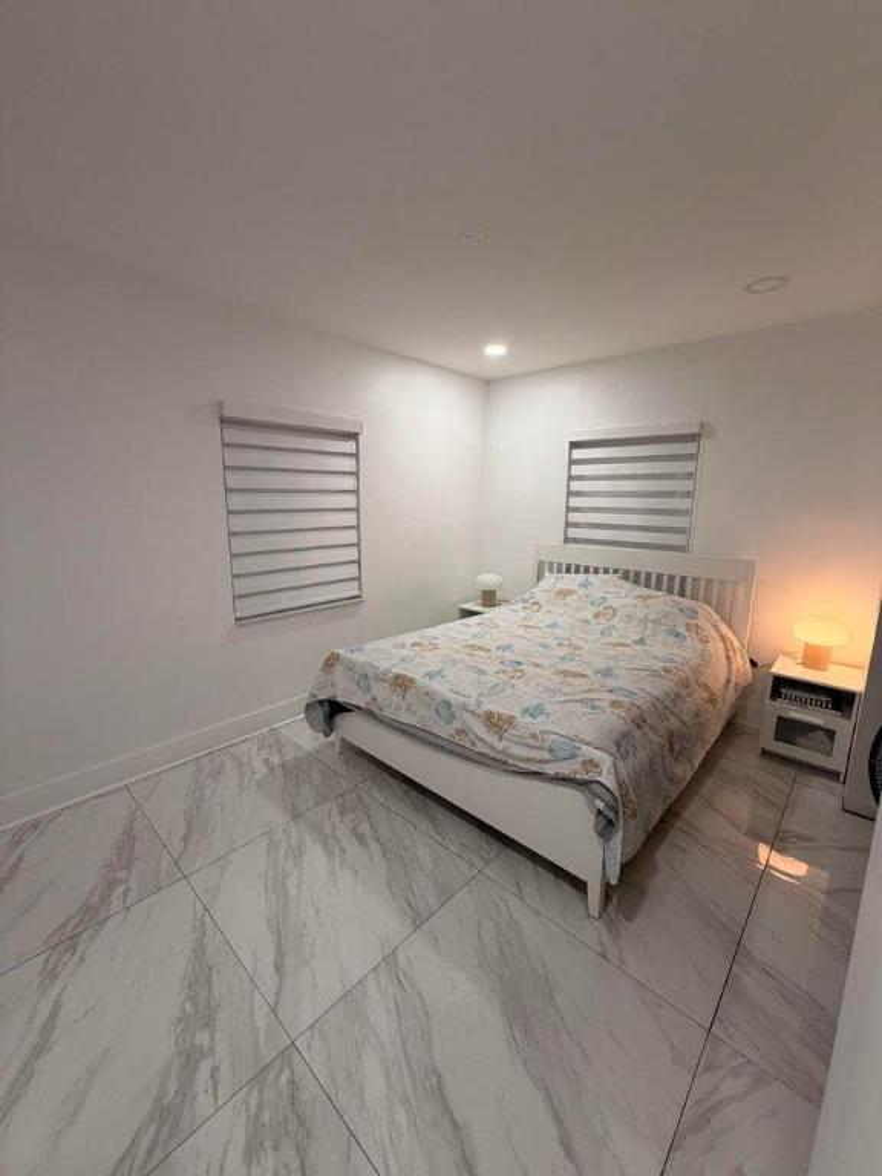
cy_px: 588
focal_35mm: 14
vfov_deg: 102.1
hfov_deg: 85.7
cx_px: 441
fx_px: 476
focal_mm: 2.22
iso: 200
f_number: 2.2
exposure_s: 1/120
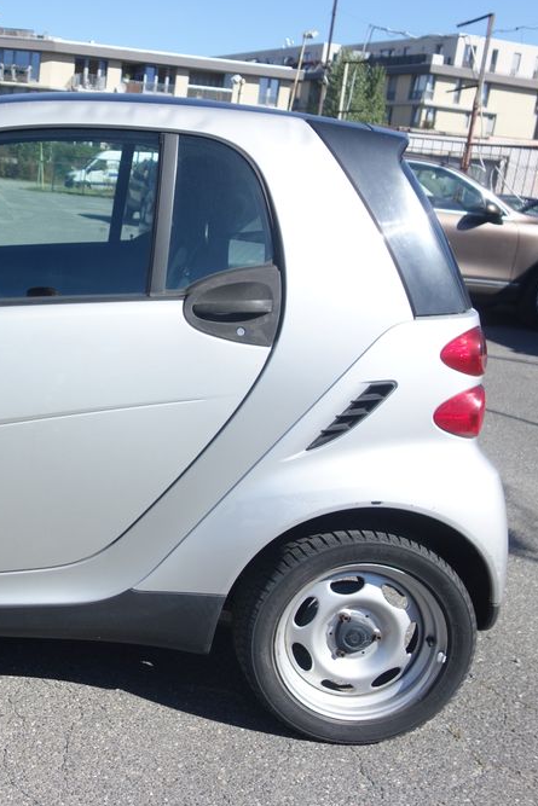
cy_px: 409
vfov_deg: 45.4
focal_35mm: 43
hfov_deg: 29.2
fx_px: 963
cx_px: 4
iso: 125
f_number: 2.2
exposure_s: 1/2000
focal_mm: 10.4
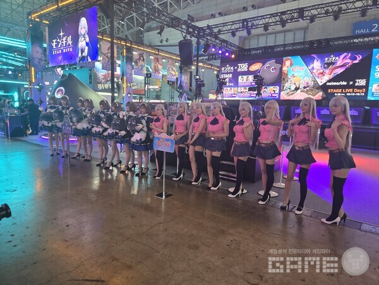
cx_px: 190
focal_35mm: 23
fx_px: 252
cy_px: 142
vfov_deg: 58.9
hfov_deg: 73.9
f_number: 1.8
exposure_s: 1/57.3
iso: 200
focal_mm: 5.4
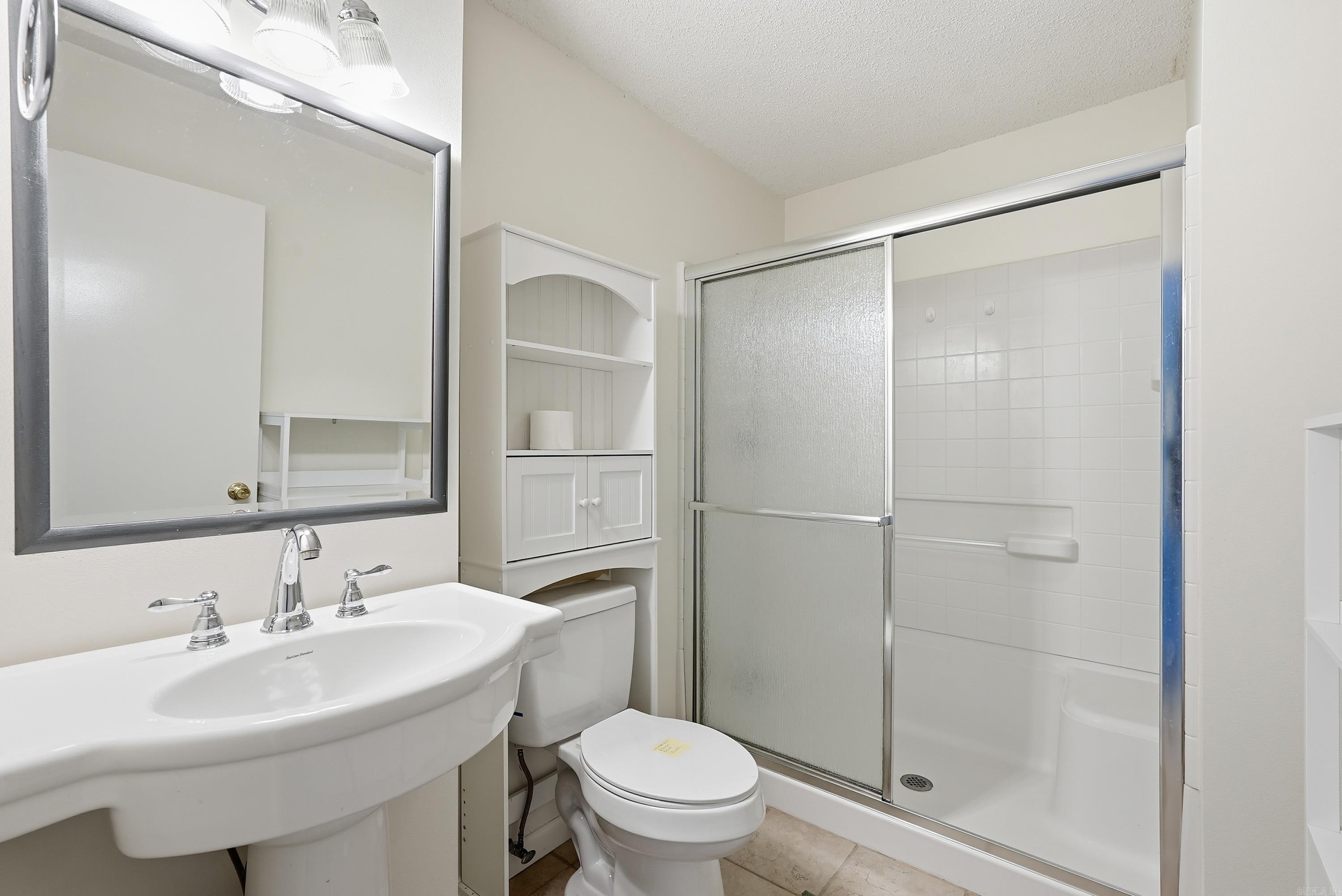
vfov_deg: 73.8
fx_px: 597
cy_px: 448
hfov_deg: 96.7
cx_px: 671
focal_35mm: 16
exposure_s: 1/60
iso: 250
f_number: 9
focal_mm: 16
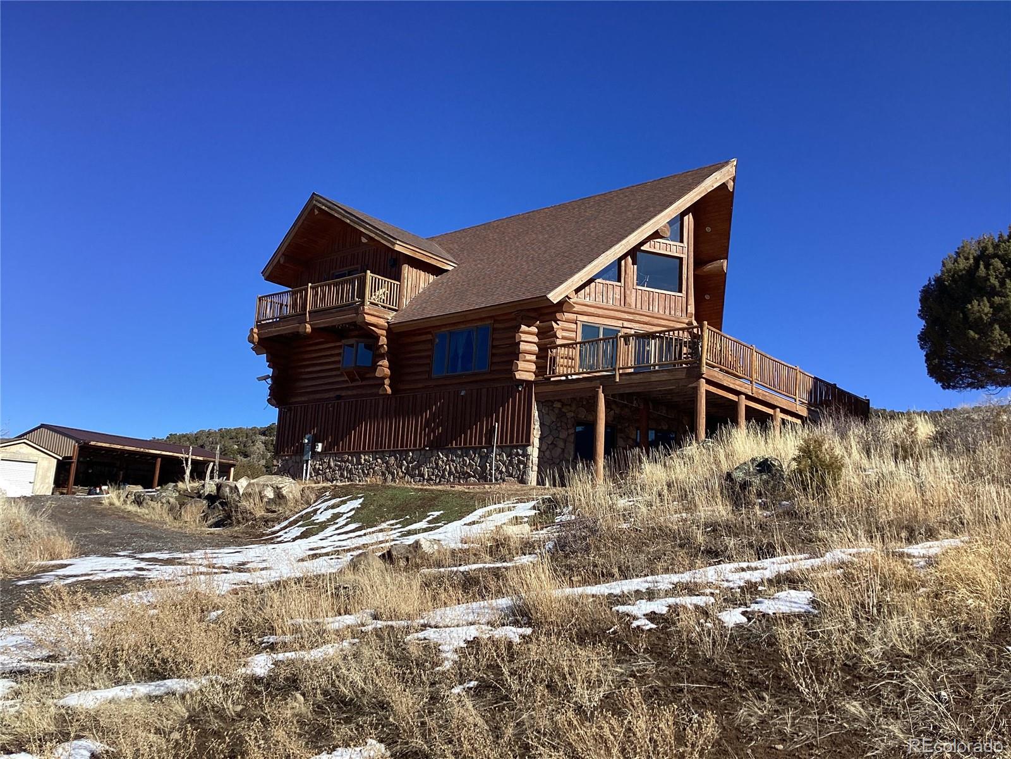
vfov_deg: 45.4
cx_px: 506
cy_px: 380
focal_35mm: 31
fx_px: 905
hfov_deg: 58.4
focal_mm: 3.3
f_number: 2.4
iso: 25
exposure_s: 1/1274
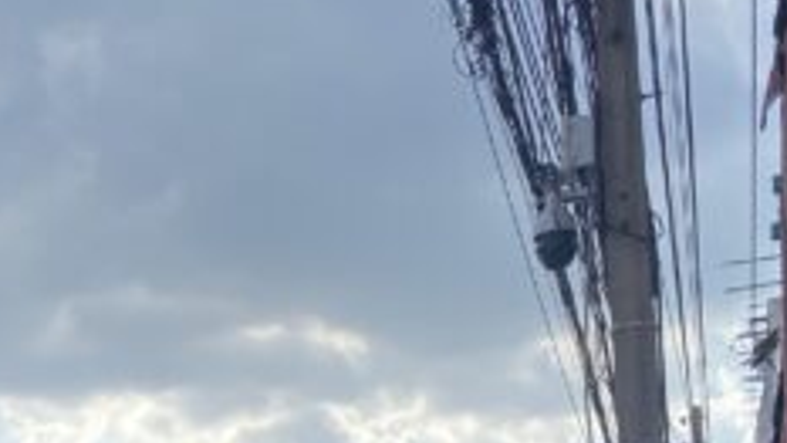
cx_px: -166
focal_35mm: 84
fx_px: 1753
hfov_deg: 23.1
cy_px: 730
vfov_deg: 13.3
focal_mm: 4.25
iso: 32
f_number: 1.8
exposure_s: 1/1182
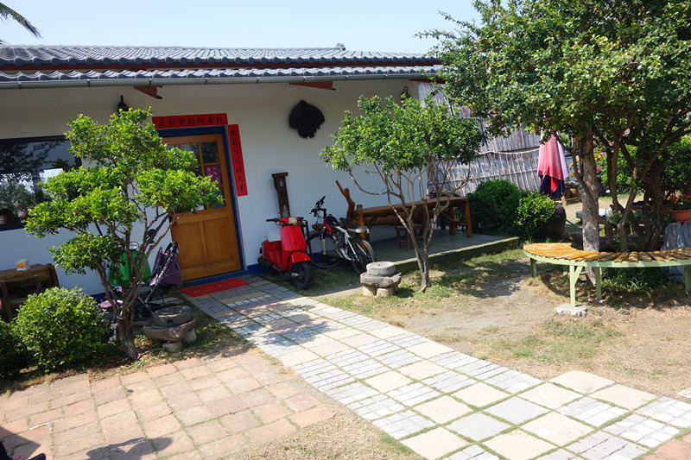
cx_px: 346
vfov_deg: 46.4
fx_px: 537
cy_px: 230
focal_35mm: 28
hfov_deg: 65.5
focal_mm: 10.4
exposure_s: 1/250
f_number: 5.6
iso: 125
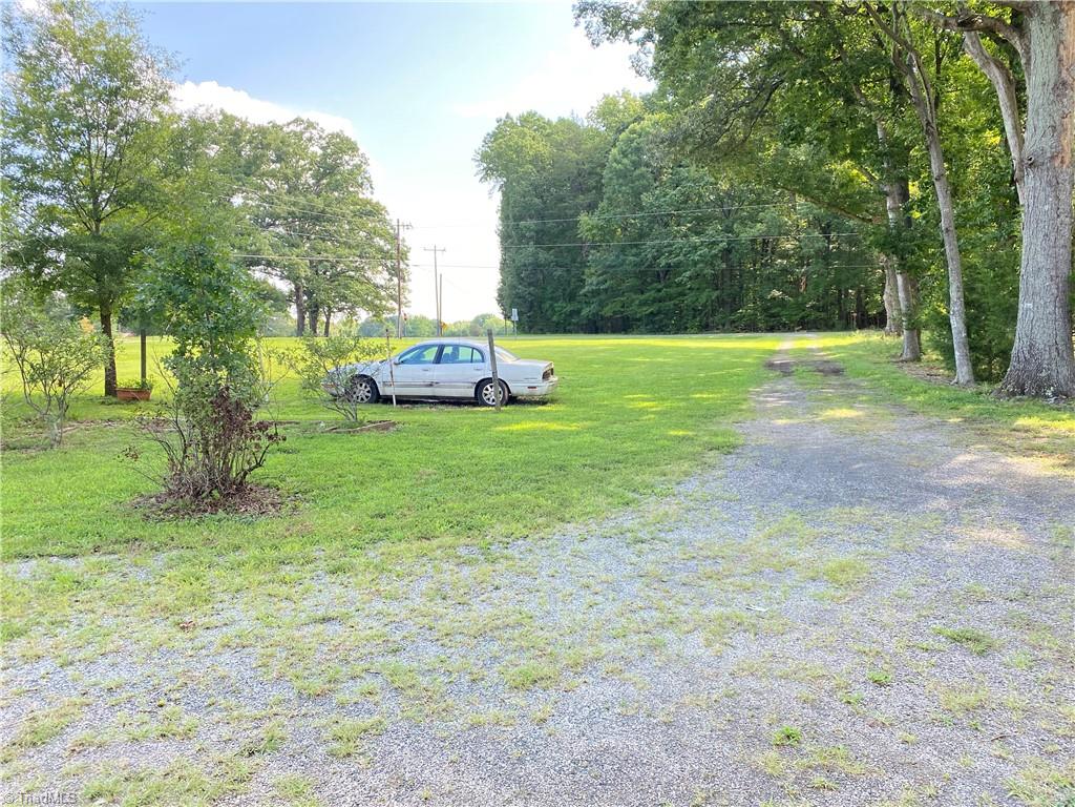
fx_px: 807
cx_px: 538
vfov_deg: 53.1
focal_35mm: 26
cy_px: 404
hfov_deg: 67.3
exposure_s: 1/382
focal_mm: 4.25
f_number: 1.8
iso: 32
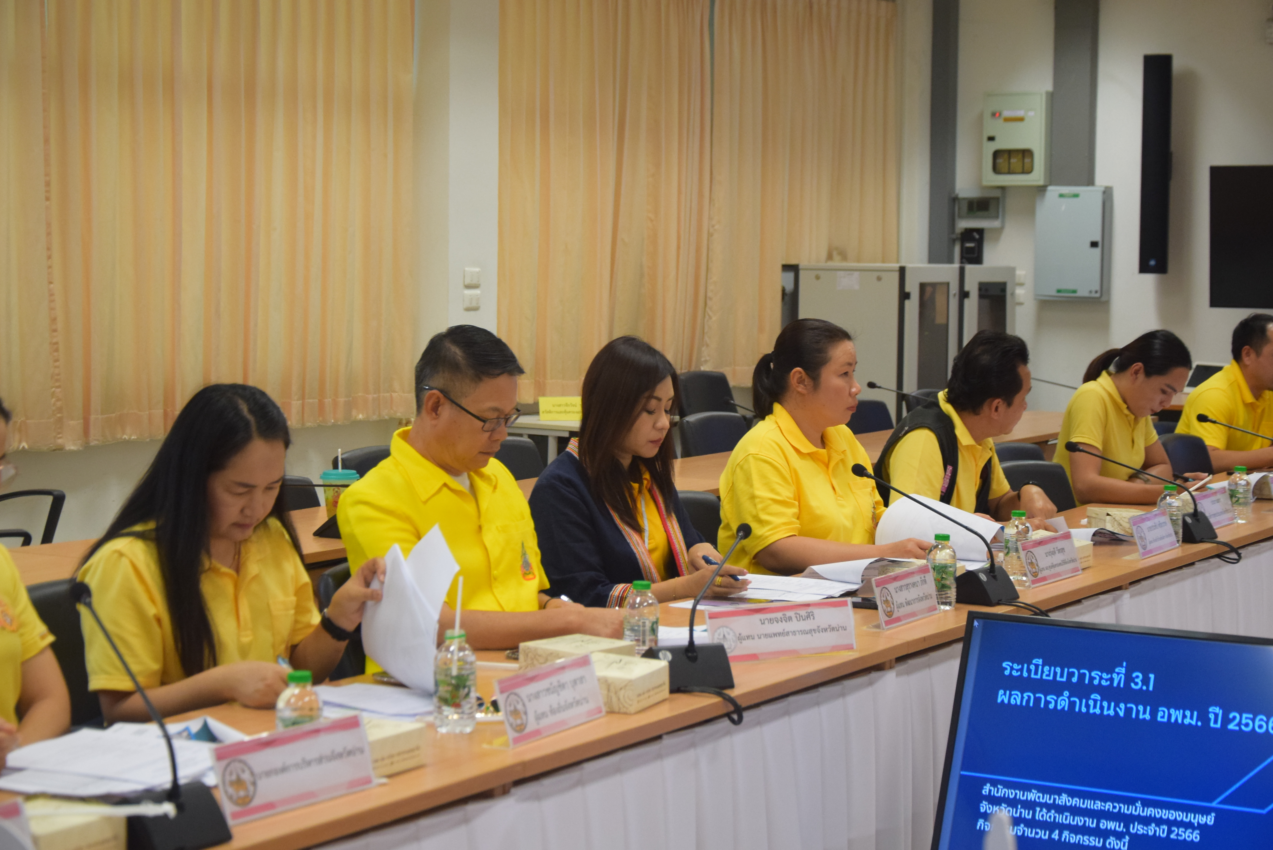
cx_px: 636
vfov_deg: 20.2
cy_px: 425
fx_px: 2387
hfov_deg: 29.9
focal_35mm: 68
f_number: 4.8
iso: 1600
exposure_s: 1/125
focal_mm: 45
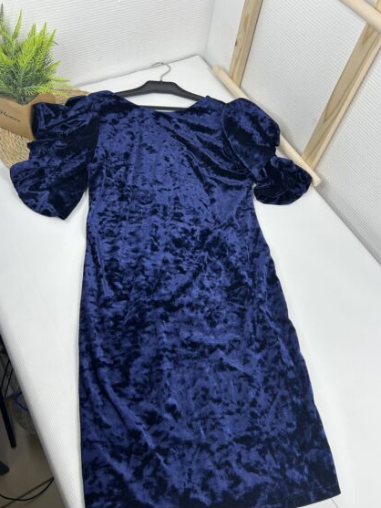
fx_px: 411
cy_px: 253
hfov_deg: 49.8
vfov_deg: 63.4
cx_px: 194
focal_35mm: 28
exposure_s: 1/200
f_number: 1.5
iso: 40
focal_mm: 5.7
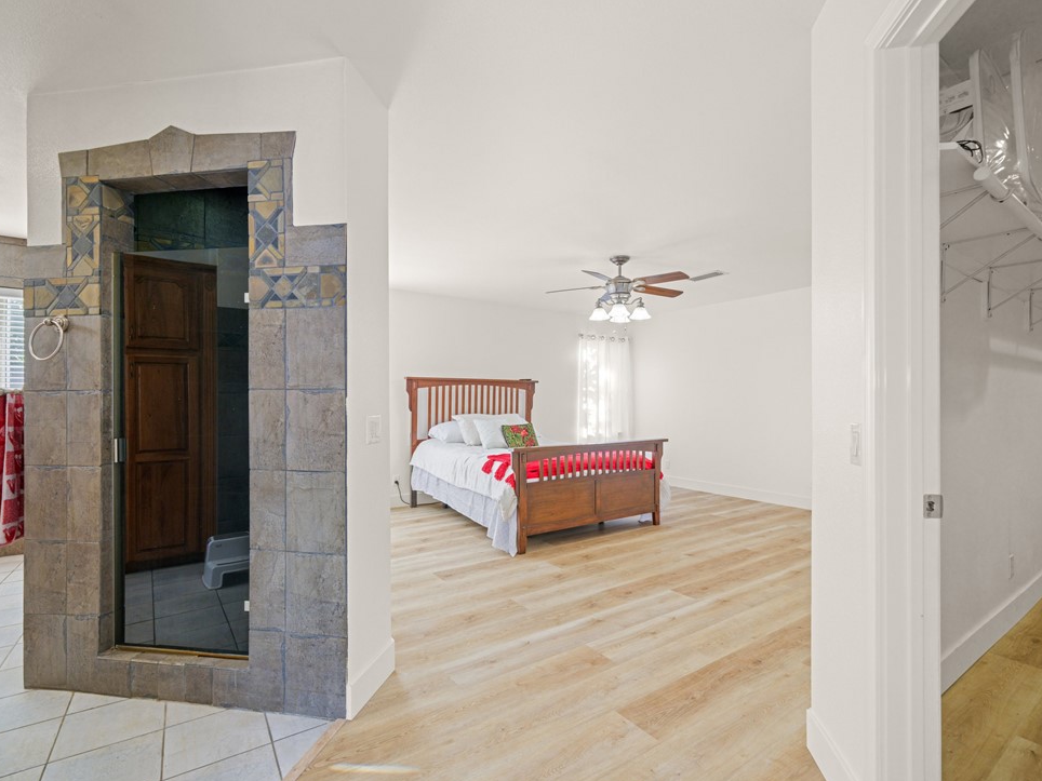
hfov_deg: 91.0
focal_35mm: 17
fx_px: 512
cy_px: 396
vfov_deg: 74.7
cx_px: 542
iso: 1250
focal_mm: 20
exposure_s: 1/8
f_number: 7.1
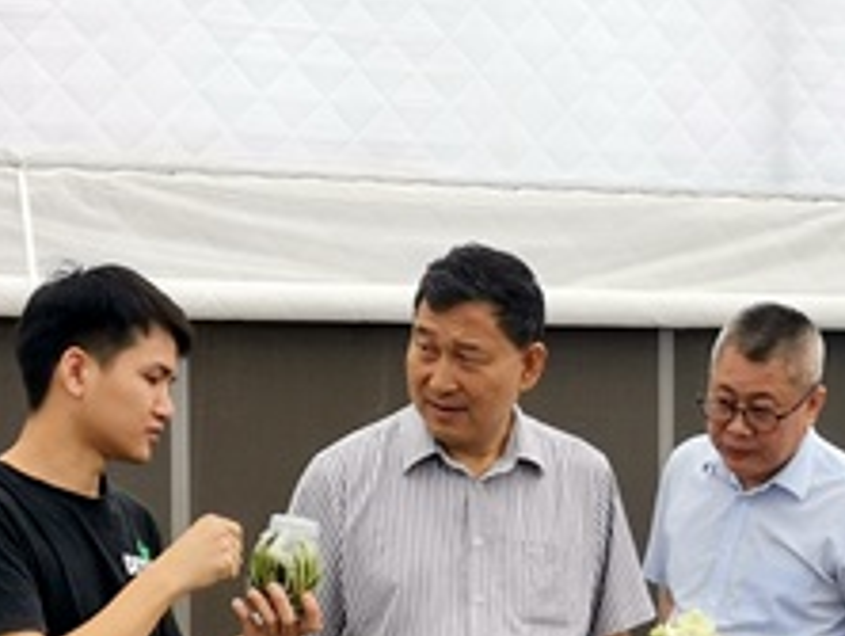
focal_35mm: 108
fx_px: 2639
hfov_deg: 18.1
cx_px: 628
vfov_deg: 13.7
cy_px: 514
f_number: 1.8
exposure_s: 1/210
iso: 50
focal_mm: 4.75
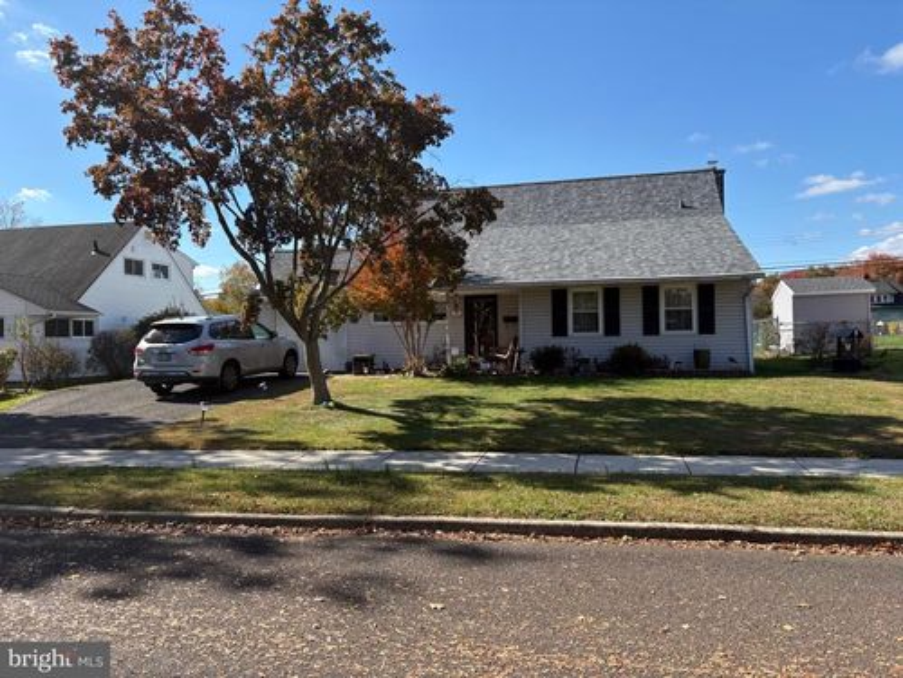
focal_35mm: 26
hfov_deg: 67.3
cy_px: 339
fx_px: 678
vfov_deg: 53.1
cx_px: 452
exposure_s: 1/1953
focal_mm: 5.96
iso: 50
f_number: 1.6
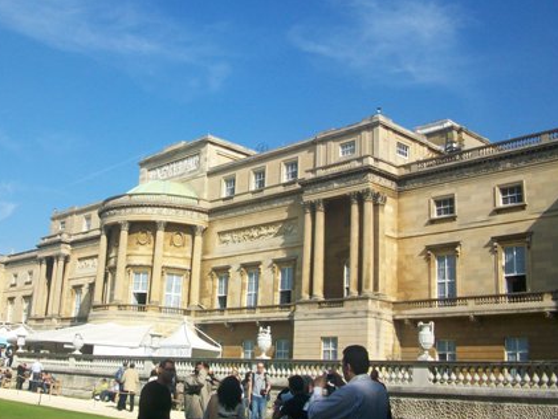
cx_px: 227
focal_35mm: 43
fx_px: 693
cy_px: 172
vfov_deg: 33.5
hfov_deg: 43.7
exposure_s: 1/397
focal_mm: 5.7
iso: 80
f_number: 5.5
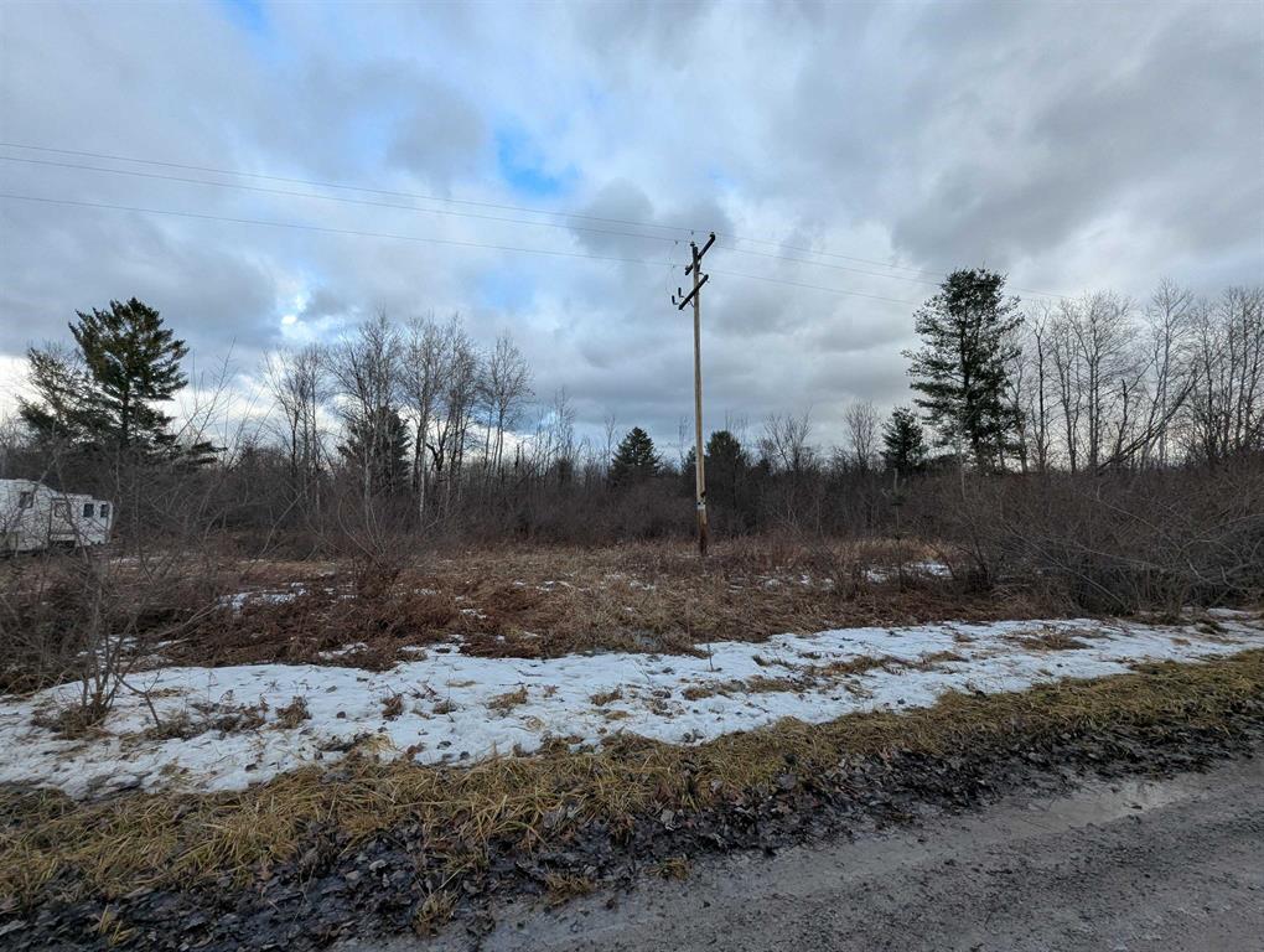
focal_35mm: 13
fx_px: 475
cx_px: 632
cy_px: 476
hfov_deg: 106.1
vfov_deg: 90.1
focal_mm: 1.95
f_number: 2.2
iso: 50
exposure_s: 1/549
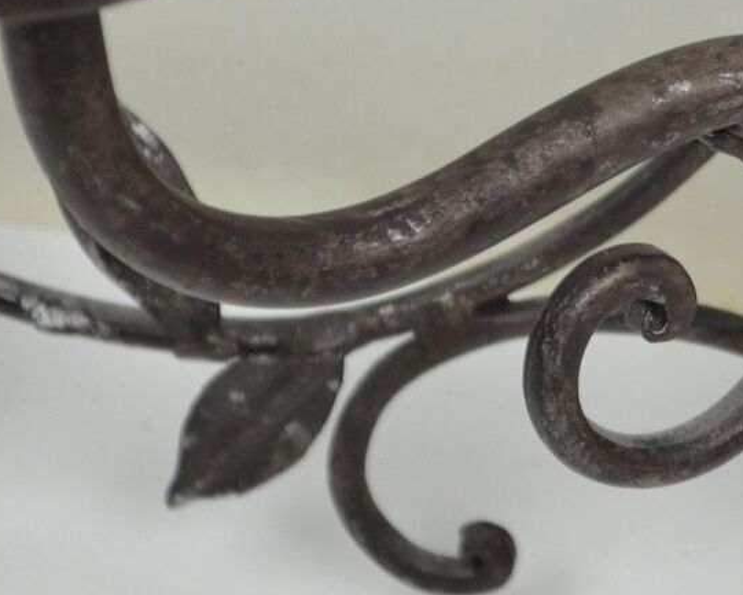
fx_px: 5023
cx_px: 817
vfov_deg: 6.7
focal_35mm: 228
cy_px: -16
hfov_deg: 8.4
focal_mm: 55
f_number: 5.6
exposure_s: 1/60
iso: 450
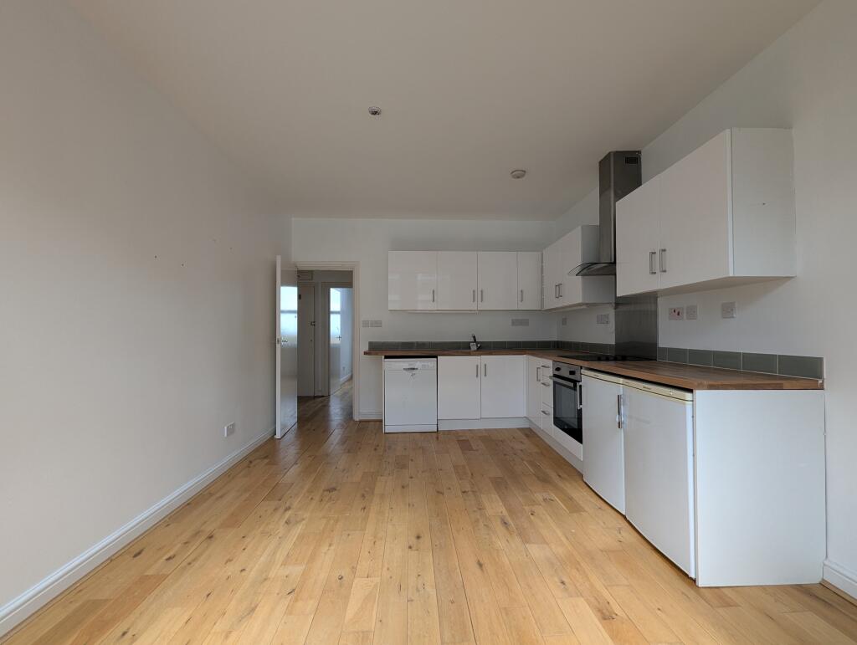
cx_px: 428
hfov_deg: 106.1
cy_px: 322
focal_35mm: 13
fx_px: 322
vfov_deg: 90.1
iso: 45
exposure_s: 1/129
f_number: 2.2
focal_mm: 1.95
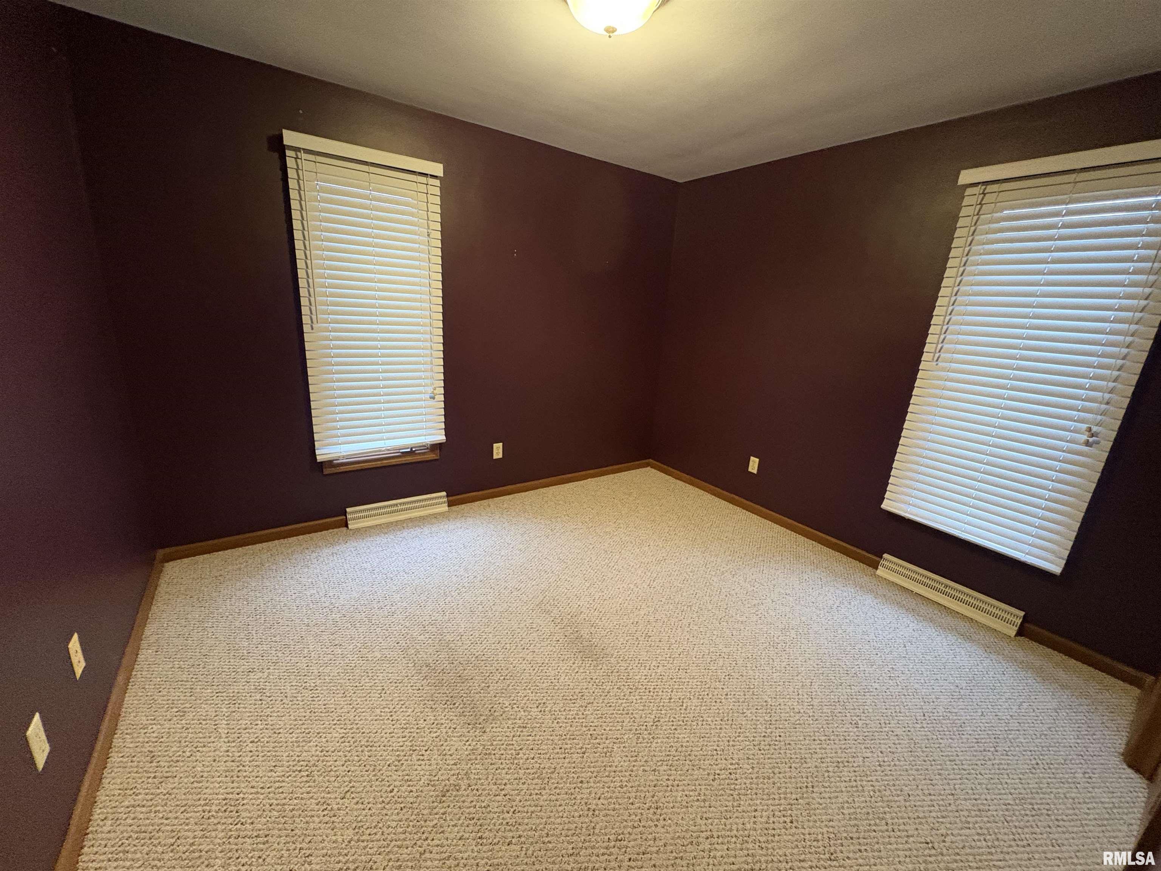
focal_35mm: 14
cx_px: 580
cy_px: 436
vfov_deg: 85.7
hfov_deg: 102.1
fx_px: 470
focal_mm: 2.22
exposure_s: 1/60
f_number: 2.2
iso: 800
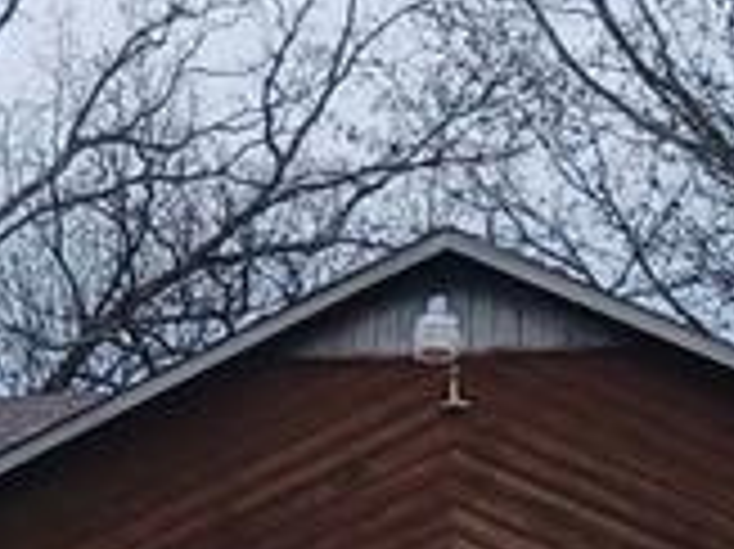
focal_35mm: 157
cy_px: 634
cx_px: -441
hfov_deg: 11.9
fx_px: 3327
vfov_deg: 9.3
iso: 125
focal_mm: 4.6
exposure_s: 1/60.2
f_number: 1.8
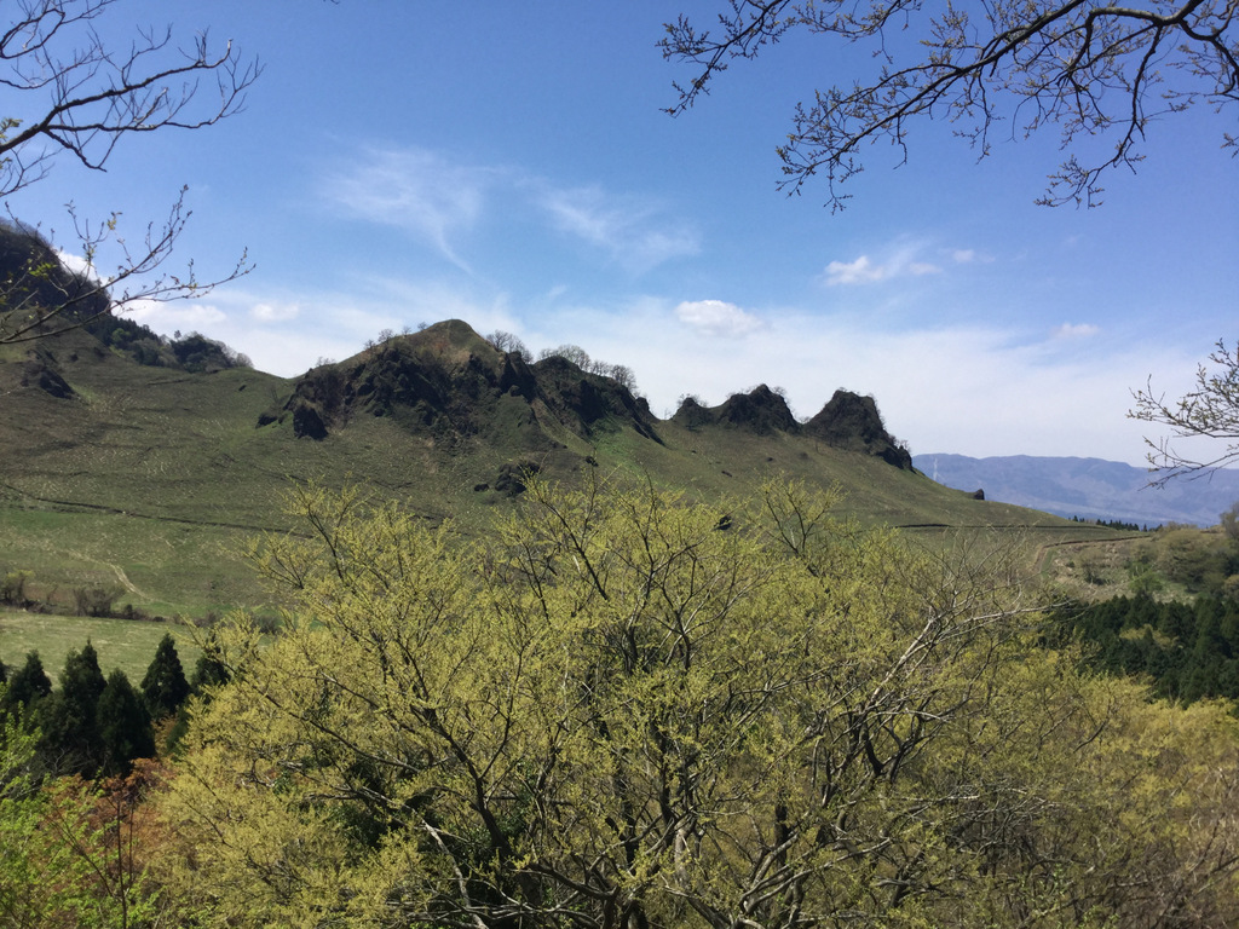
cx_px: 620
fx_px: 1110
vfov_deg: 45.4
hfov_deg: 58.4
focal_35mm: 31
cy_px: 464
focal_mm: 3.3
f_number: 2.4
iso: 25
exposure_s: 1/1314
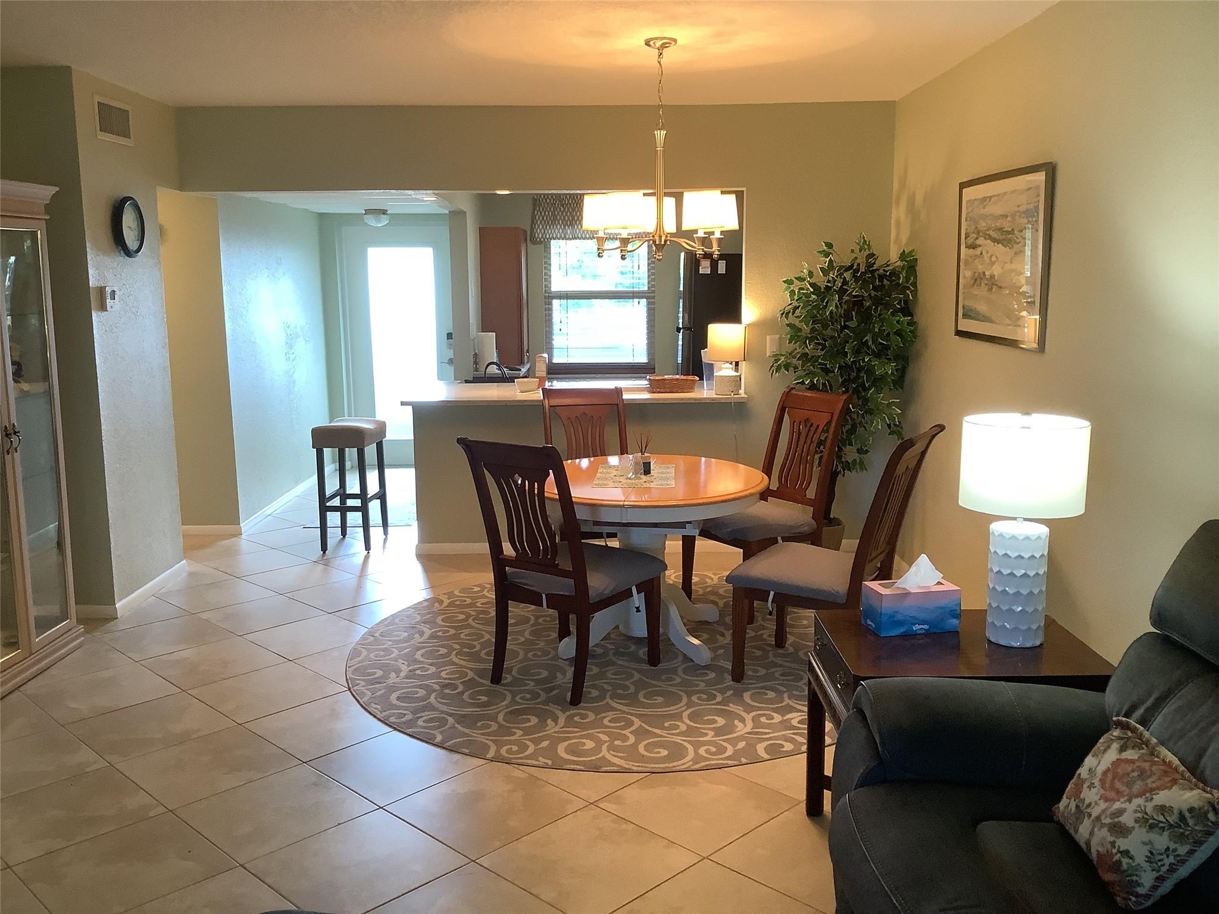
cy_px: 457
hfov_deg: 58.4
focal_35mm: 31
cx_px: 610
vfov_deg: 45.4
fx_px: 1092
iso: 125
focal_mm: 3.3
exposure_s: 1/50
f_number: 2.4
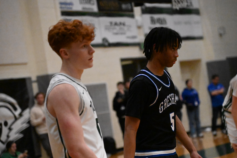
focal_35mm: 121
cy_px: 79
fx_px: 796
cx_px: 119
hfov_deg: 16.9
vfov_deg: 11.3
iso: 51200
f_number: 4
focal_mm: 120
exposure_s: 1/8000
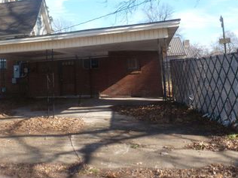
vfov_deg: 37.3
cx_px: 62
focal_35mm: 38
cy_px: 57
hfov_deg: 47.3
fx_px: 261
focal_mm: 4.3
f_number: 3.3
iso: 100
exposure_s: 1/400
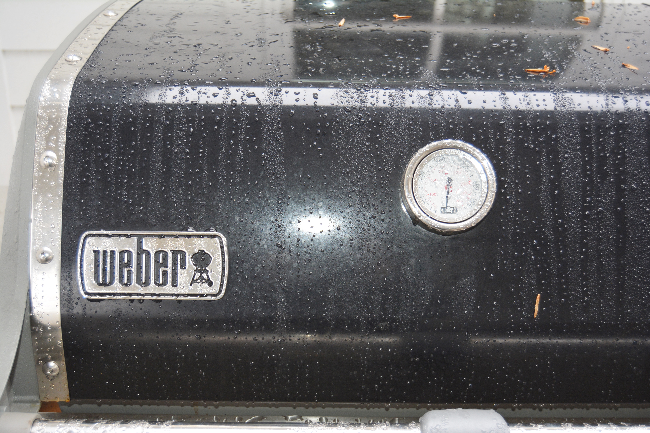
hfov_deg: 43.6
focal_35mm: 45
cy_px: 216
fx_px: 812
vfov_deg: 29.9
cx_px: 325
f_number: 4.2
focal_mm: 30
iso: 450
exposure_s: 1/60
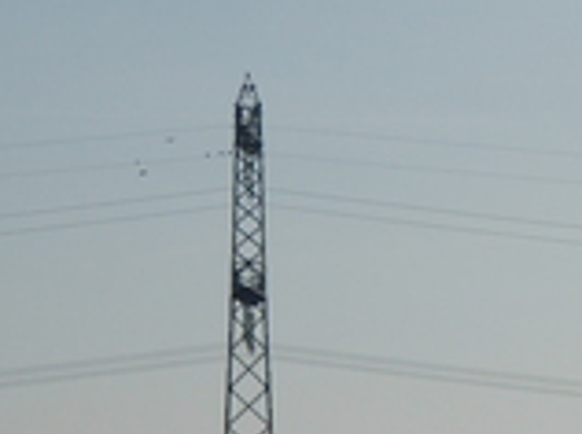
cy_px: 337
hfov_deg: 4.3
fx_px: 7789
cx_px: 265
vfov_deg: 3.2
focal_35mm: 464
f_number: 5.4
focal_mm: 25.6
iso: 80
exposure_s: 1/800
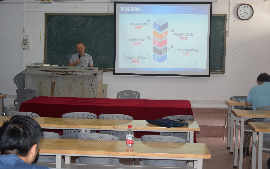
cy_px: 80
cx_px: 134
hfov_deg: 37.2
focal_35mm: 55
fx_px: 401
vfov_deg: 23.8
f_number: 5.6
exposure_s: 1/125
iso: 800
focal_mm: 35
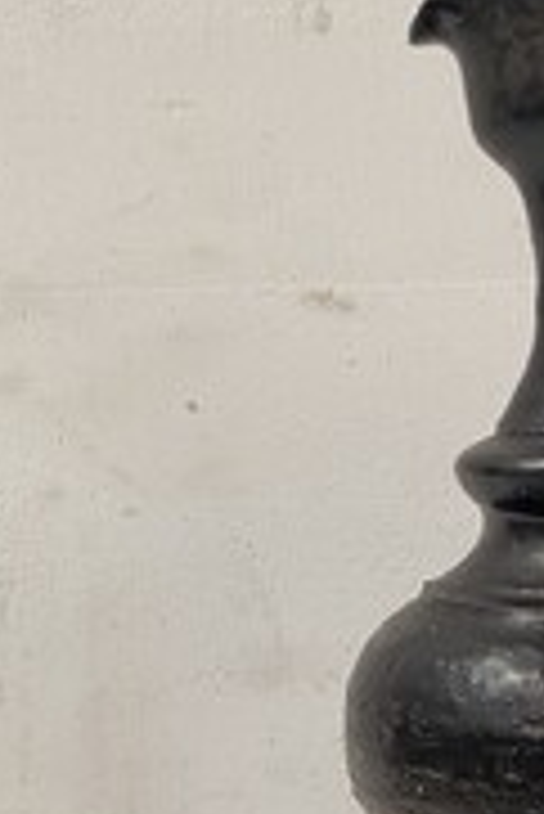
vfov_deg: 26.4
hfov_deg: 18.7
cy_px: 870
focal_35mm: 71
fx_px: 1606
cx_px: 557
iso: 160
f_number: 1.8
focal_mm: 4.25
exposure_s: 1/60
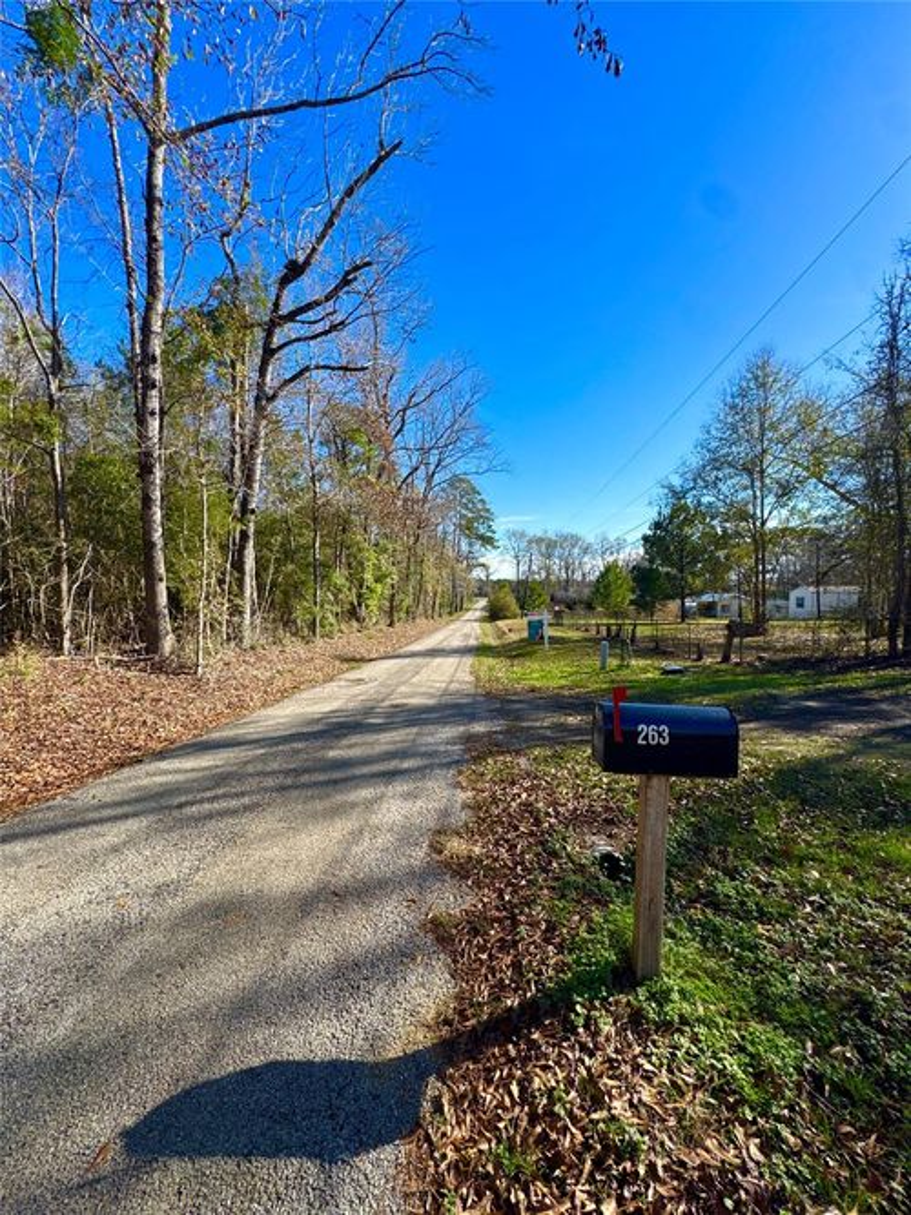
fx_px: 491
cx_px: 456
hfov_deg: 85.7
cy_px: 608
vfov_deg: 102.1
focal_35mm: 14
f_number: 2.2
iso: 40
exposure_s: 1/1034
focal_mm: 2.22
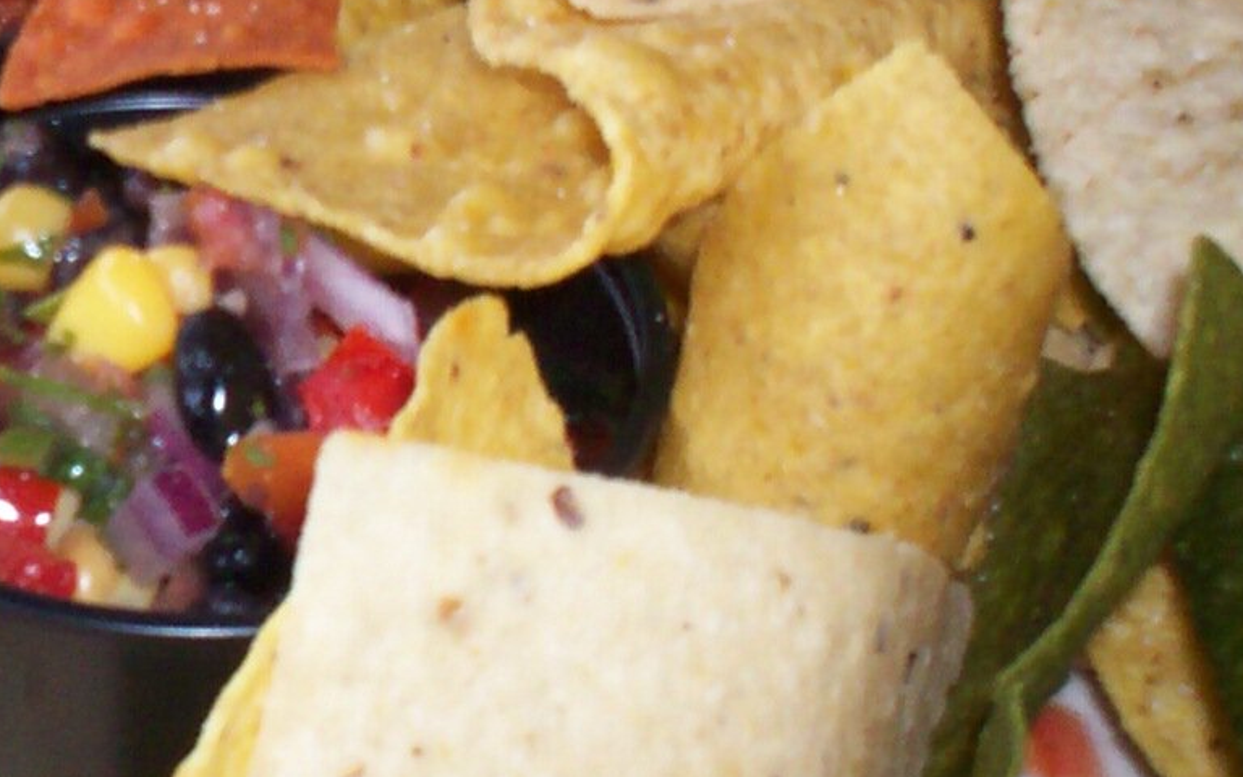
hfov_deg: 15.9
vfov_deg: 10.2
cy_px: 275
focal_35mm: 128
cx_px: -129
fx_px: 4336
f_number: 4.5
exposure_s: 1/60
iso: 140
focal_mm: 6
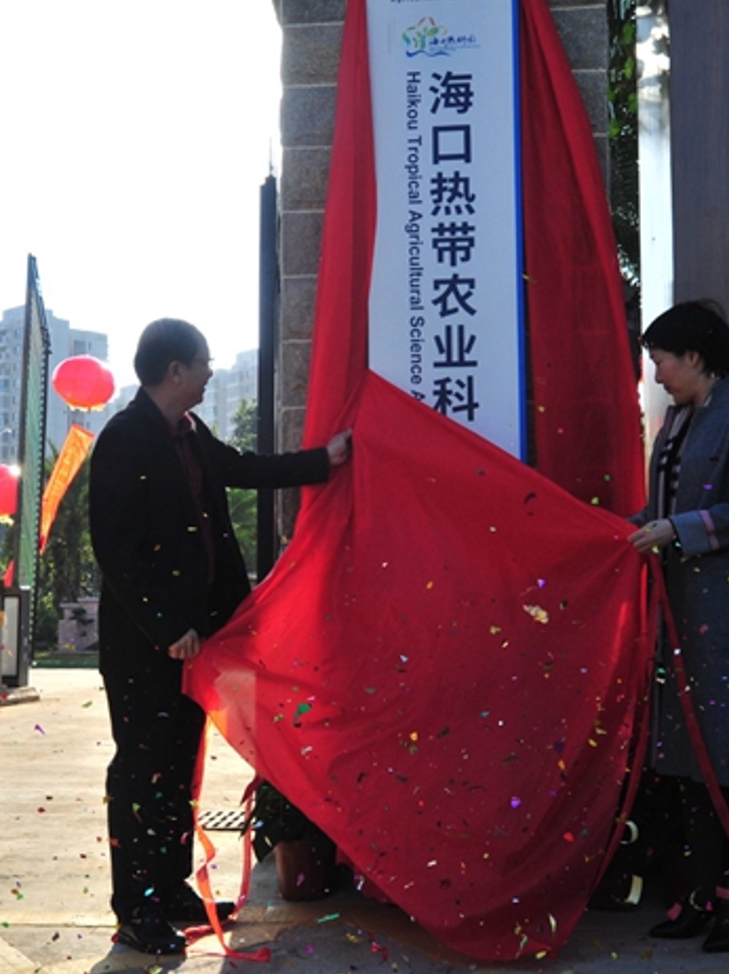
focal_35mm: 51
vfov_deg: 37.5
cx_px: 348
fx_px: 1433
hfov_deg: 28.5
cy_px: 487
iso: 1250
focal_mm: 35
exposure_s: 1/640
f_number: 13
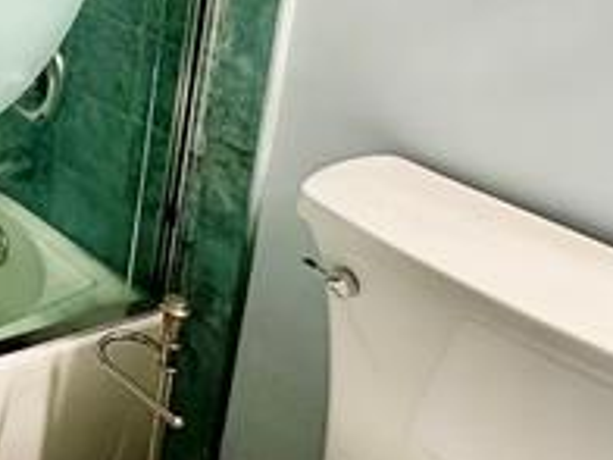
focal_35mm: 57
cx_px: -353
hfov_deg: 24.5
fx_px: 1009
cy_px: -91
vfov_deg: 23.5
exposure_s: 1/60
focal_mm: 2.22
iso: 200
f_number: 2.2
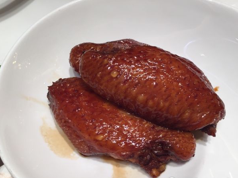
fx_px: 234
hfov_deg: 53.9
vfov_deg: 41.7
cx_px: 125
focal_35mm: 34
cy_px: 103
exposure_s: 1/50
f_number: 2.2
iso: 40
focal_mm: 4.15
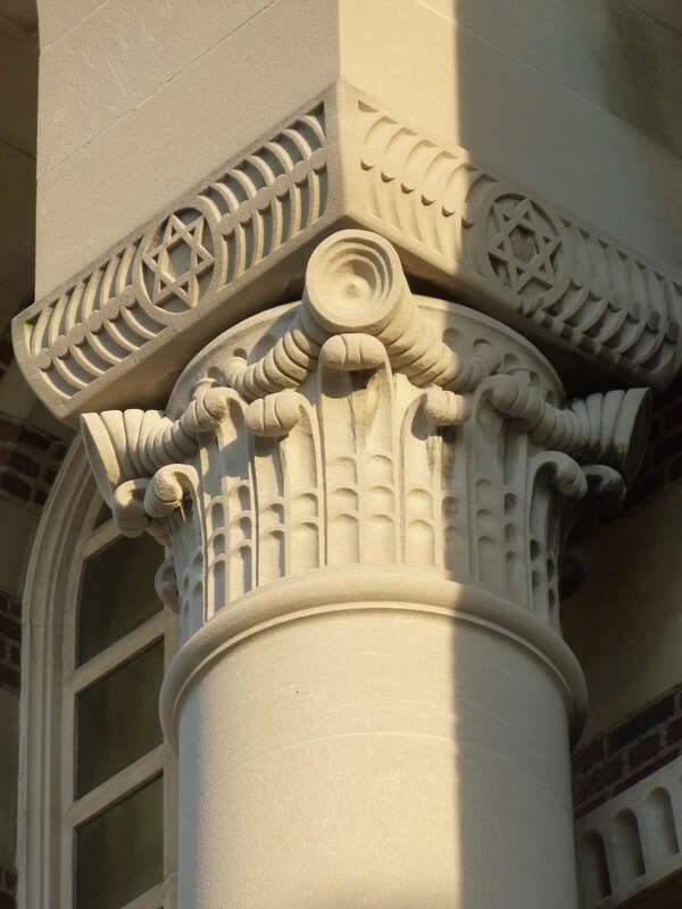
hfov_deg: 5.9
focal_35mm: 250
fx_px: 6567
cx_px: 341
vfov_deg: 7.9
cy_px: 454
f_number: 5.9
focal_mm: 45
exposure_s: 1/125
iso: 200
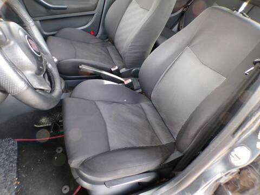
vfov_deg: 56.8
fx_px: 180
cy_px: 98
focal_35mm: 24
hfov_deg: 71.6
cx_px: 130
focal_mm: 4.3
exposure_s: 1/27
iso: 200
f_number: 3
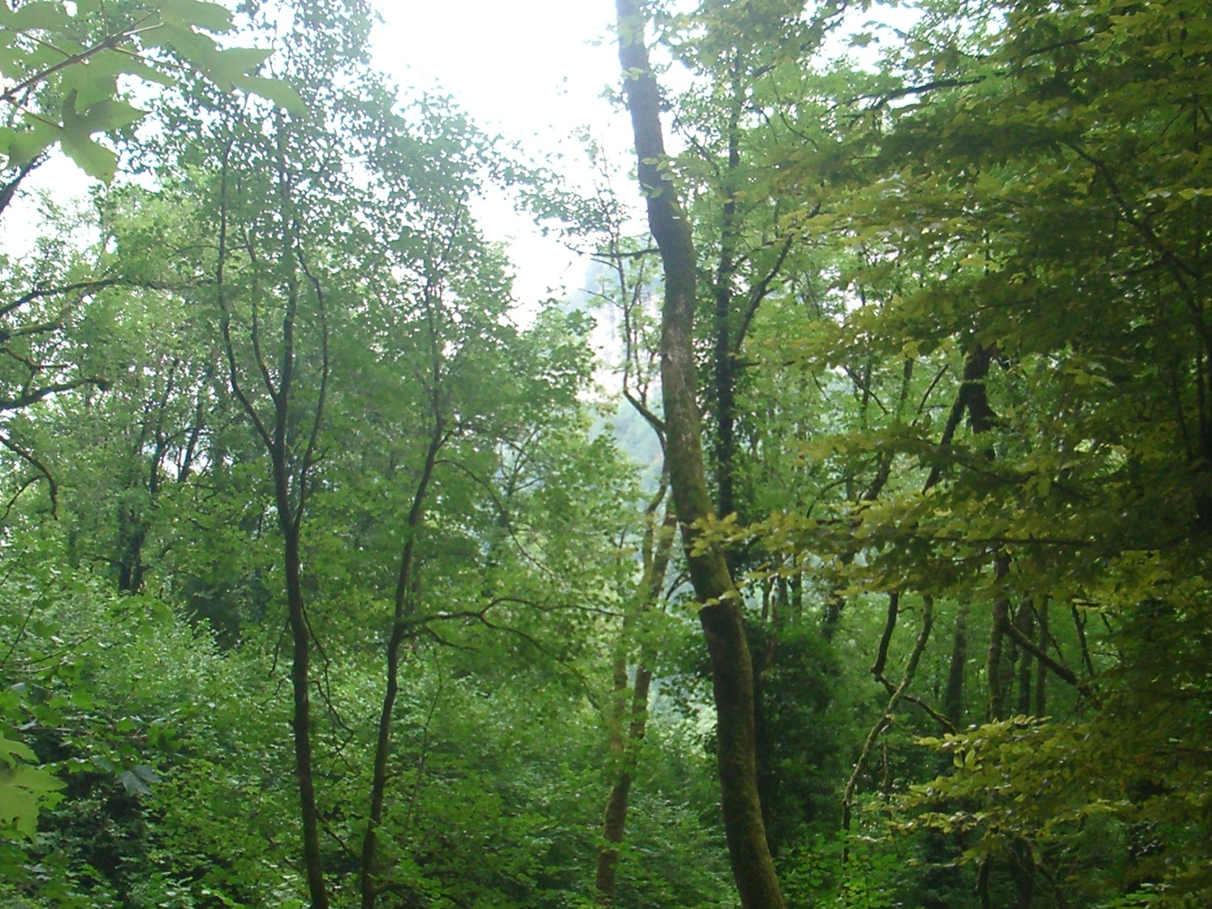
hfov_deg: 32.2
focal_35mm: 60
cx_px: 647
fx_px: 2101
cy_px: 537
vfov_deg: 24.4
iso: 100
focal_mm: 5.8
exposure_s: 1/125
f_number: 2.6
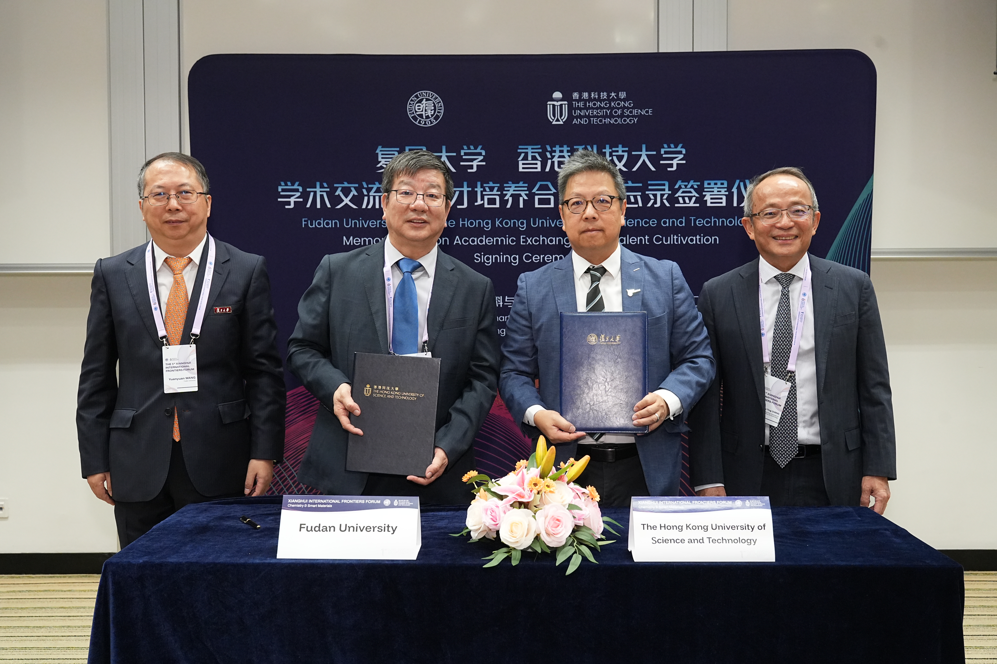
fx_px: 1052
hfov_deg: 50.7
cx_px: 498
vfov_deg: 35.1
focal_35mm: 38
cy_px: 332
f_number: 6.3
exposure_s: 1/100
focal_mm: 38
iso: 5000
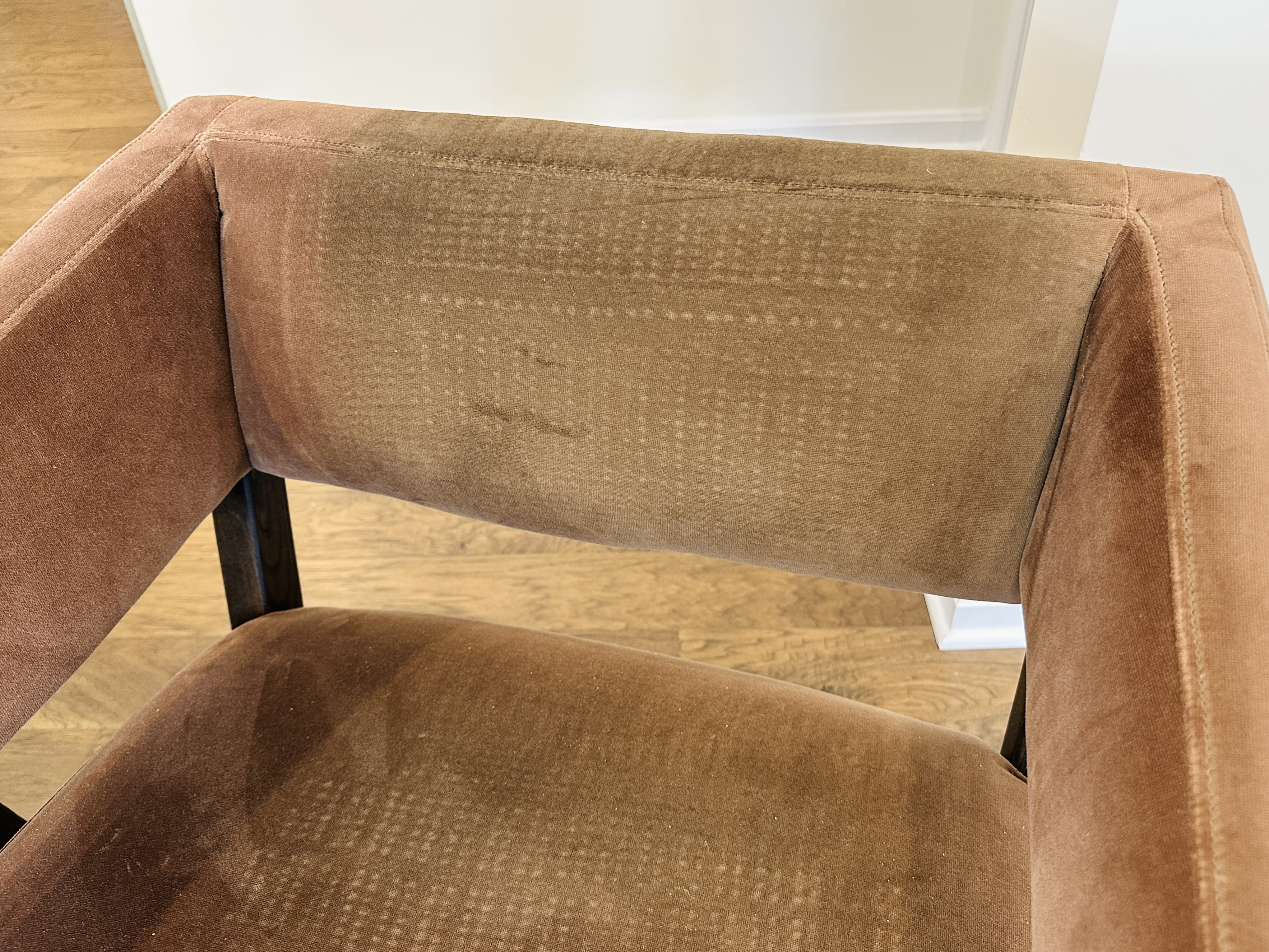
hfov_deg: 71.6
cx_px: 634
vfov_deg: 56.8
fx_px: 880
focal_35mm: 24
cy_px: 476
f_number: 1.78
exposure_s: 1/60
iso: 250
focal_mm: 6.86
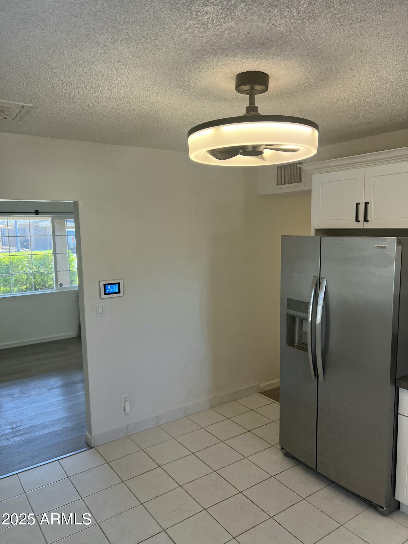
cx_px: 204
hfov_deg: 53.1
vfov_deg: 67.3
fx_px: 409
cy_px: 272
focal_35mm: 26
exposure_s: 1/120
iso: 64
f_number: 1.5
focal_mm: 5.7
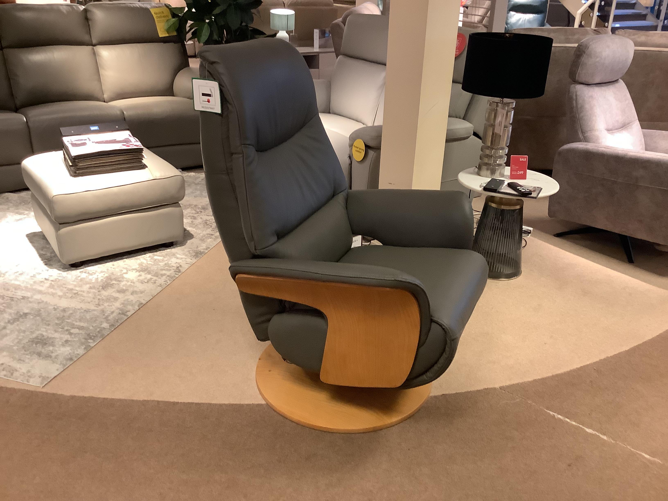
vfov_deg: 45.4
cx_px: 334
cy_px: 250
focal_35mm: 31
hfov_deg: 58.4
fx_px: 598
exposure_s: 1/50
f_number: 2.4
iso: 250
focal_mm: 3.3
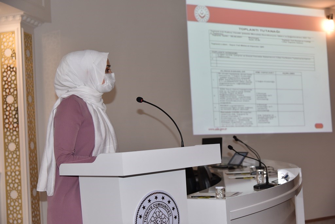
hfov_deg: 39.6
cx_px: 168
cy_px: 112
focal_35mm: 50
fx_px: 465
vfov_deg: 27.0
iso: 1000
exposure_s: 1/160
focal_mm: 50
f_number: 4
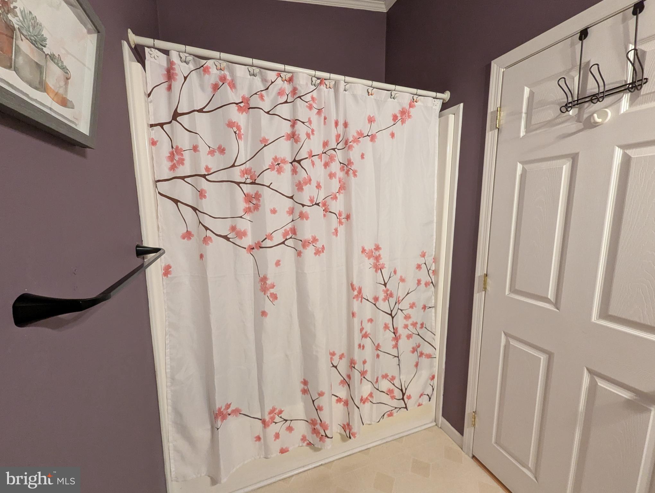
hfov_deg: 106.1
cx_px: 328
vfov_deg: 90.1
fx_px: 246
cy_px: 246
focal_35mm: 13
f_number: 2.2
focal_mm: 1.95
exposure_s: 1/24
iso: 454
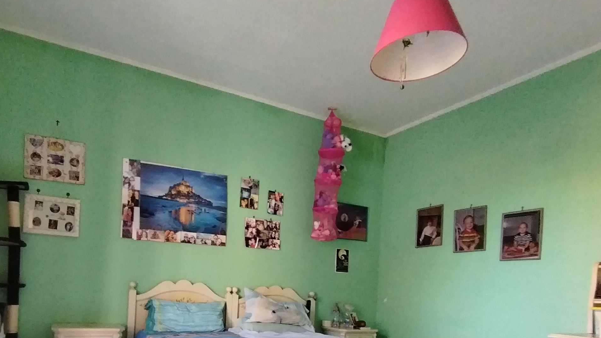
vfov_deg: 42.9
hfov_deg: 73.2
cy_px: 290
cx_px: 237
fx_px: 398
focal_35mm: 25
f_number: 2.2
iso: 212
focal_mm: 1.42
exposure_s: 1/33.3
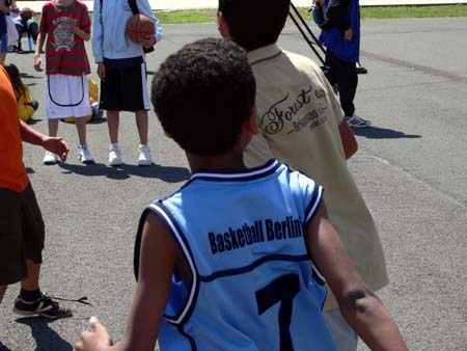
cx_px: 234
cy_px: 176
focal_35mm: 88
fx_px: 1188
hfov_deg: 22.2
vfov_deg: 16.8
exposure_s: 1/640
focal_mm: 14.6
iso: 80
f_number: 4
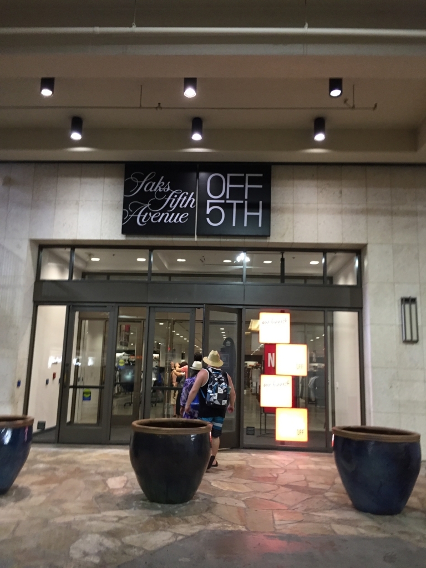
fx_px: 476
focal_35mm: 29
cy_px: 284
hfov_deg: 48.2
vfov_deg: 61.7
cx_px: 213
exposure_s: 1/30
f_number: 2.2
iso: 160
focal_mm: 4.15
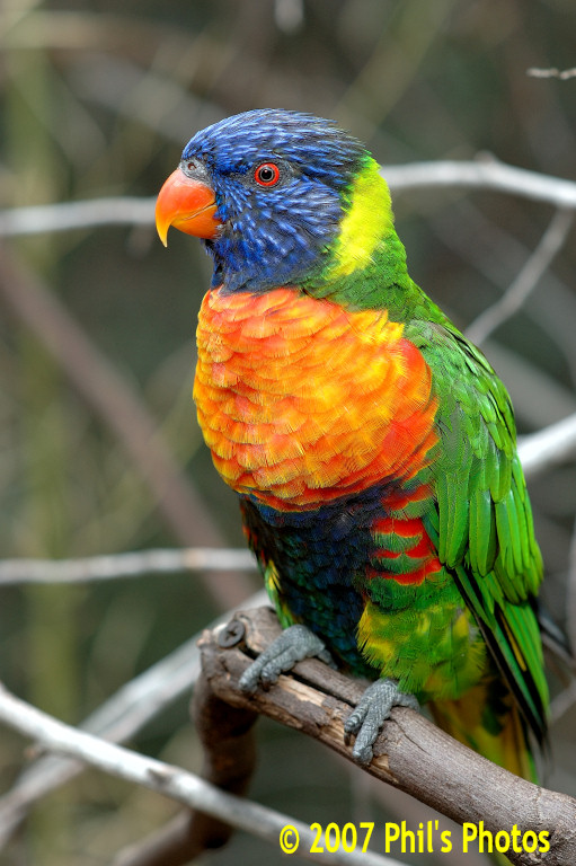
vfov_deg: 16.1
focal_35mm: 128
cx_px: 288
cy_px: 433
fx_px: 3064
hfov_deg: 10.7
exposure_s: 1/125
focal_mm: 85
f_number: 4
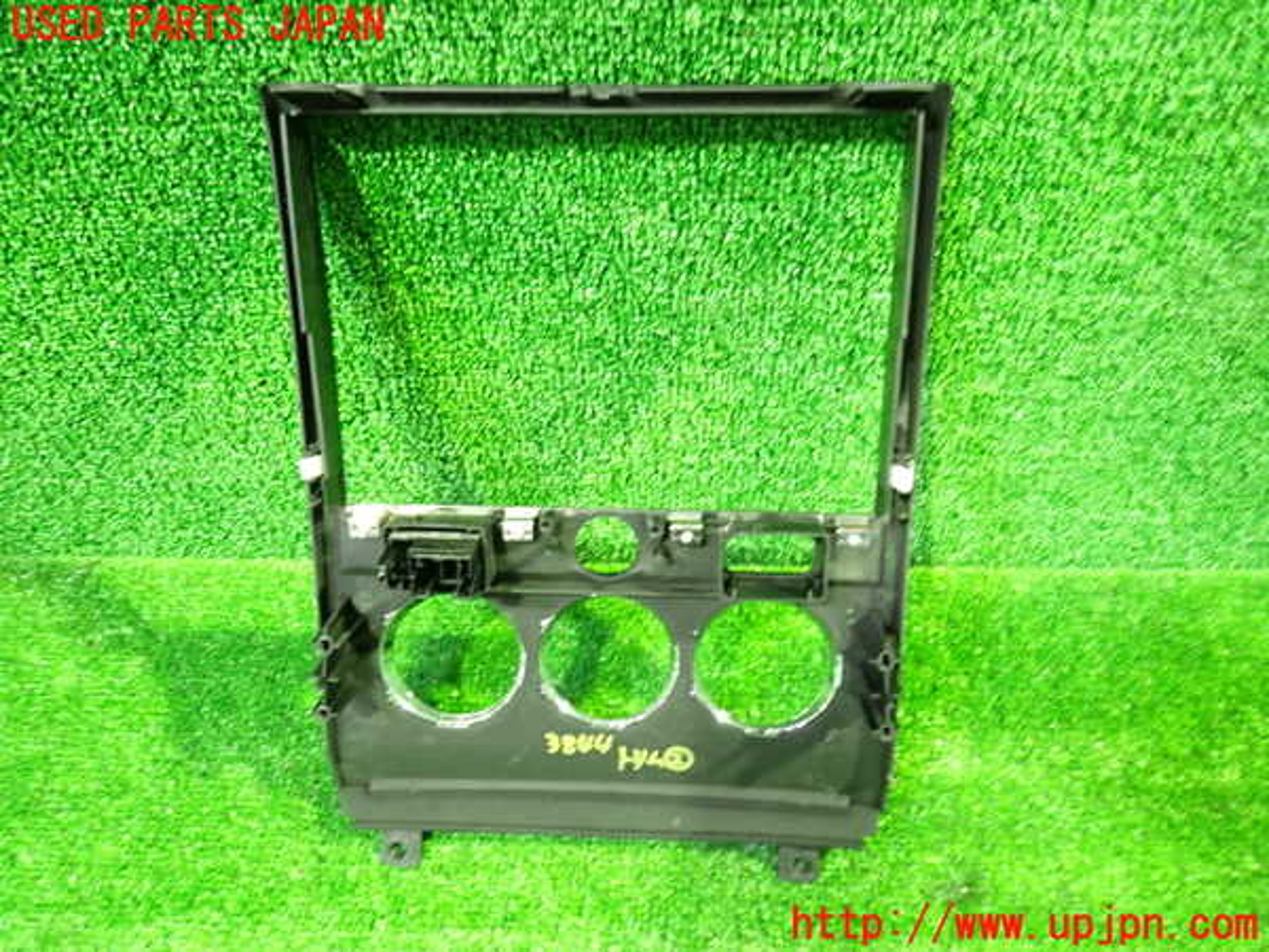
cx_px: 634
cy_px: 476
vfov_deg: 54.9
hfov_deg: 69.4
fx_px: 916
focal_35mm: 25
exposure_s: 1/13
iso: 800
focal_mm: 4.5
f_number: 2
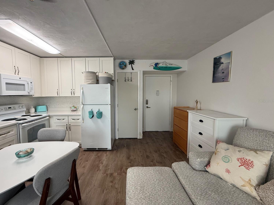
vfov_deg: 81.7
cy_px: 101
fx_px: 119
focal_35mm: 15
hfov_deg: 98.1
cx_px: 129
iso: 160
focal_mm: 2.22
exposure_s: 1/120
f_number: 2.2
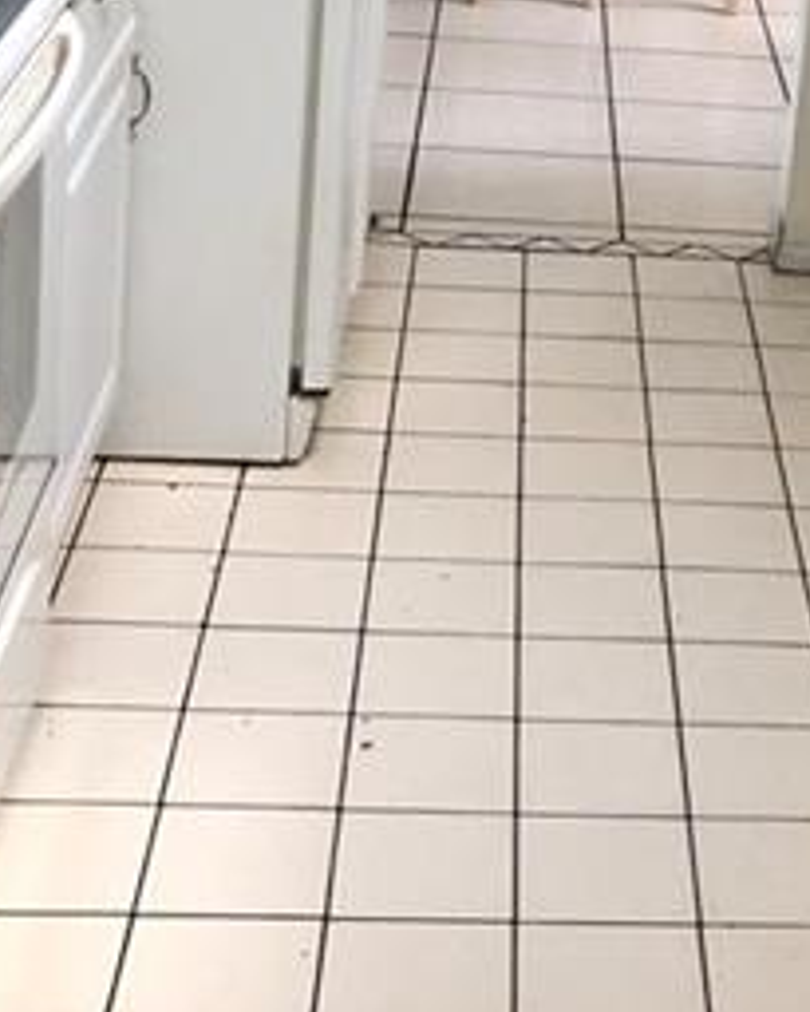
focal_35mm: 82
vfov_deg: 21.8
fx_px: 2456
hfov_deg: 18.2
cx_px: 830
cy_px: -146
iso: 64
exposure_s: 1/15
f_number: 1.8
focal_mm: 3.99
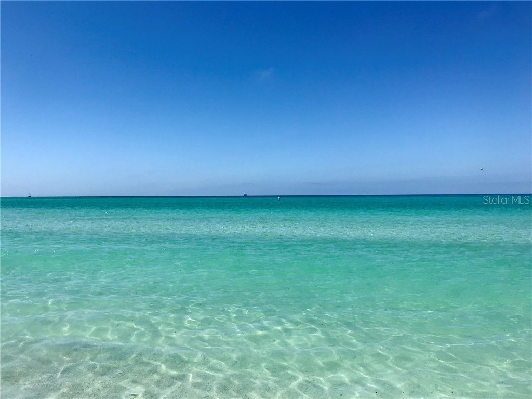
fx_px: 430
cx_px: 266
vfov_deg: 49.7
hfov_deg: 63.4
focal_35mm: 28
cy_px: 200
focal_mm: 3.99
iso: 20
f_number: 1.8
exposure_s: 1/4808
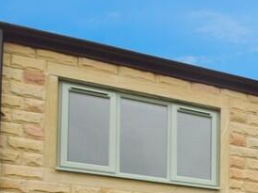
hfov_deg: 29.3
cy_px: 314
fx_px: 402
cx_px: 328
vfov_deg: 21.2
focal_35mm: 54
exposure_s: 1/250
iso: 200
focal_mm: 10
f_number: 6.3
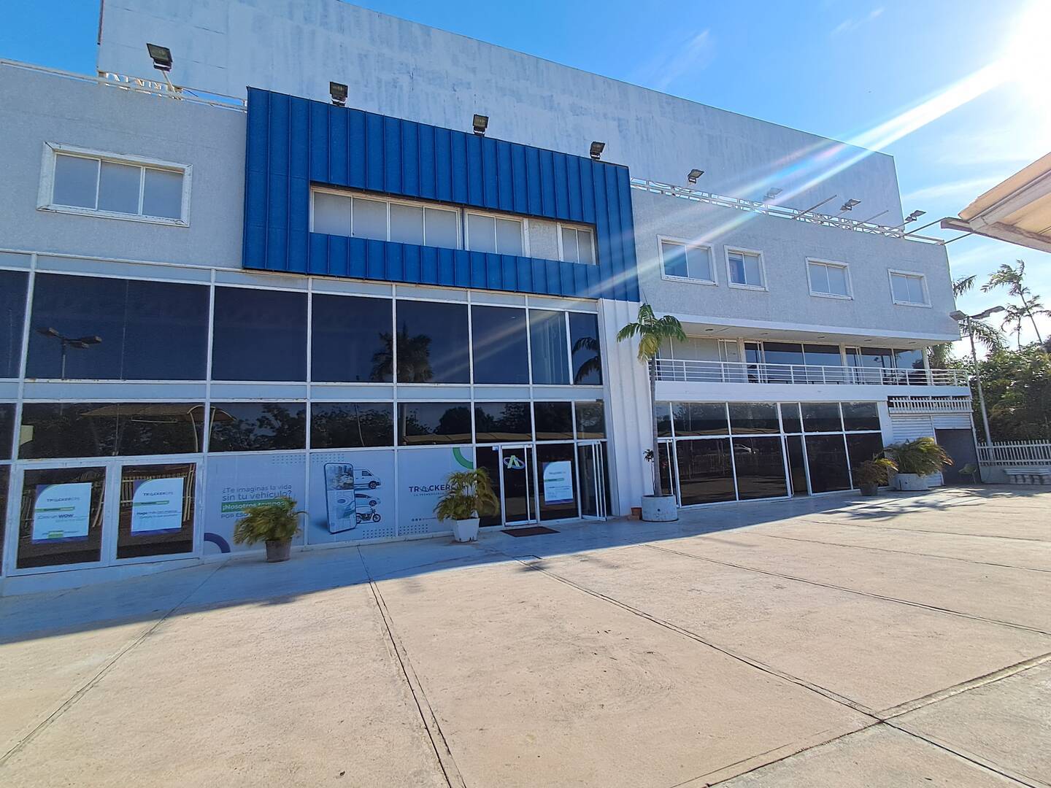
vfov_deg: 78.1
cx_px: 526
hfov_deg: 94.5
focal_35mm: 16
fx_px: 486
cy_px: 394
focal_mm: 1.64
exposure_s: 1/1727
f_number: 2.2
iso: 40
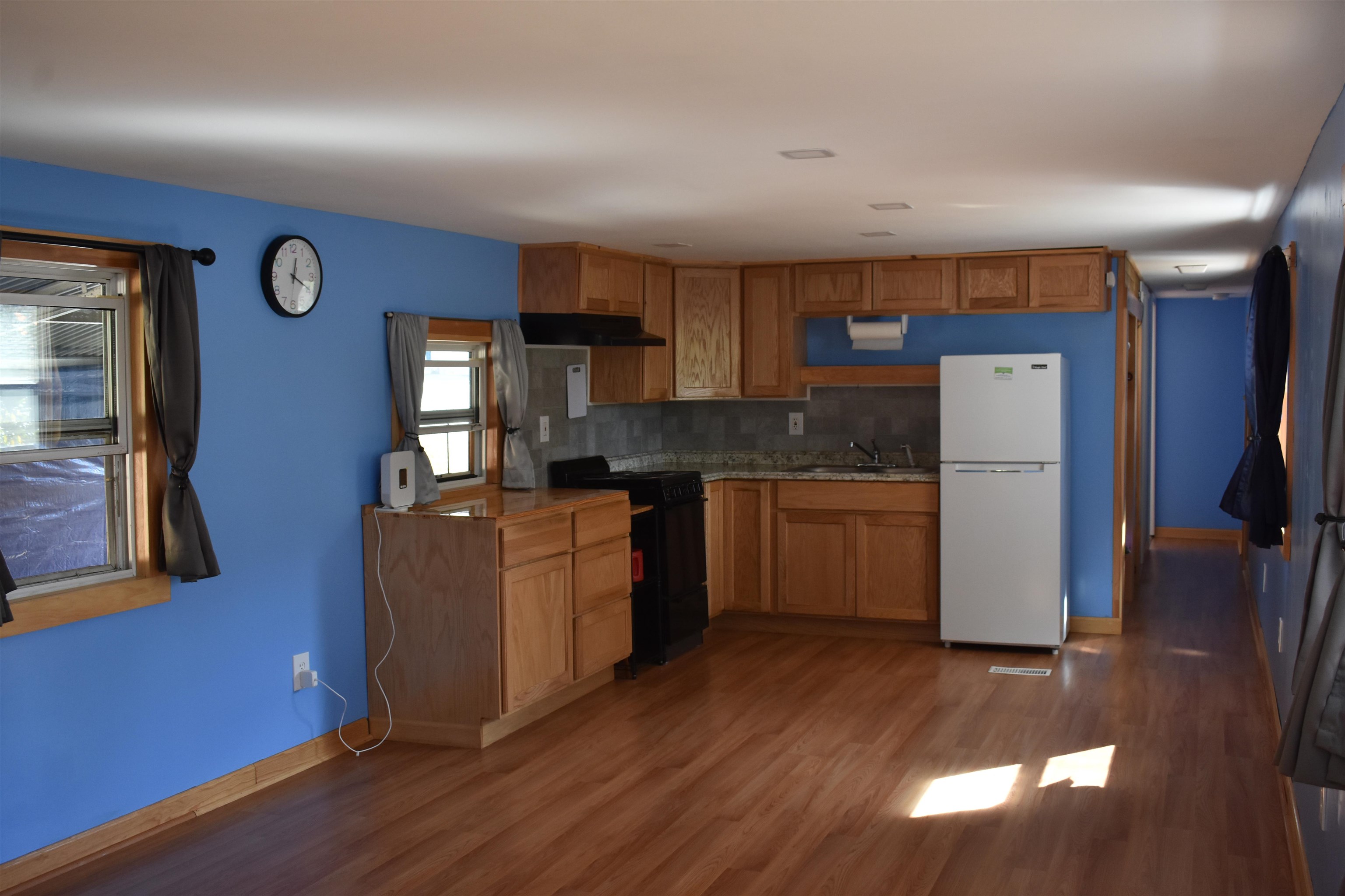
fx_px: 1289
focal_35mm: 34
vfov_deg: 38.4
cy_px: 448
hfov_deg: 55.1
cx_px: 672
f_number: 5.6
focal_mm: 23
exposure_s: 1/125
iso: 800
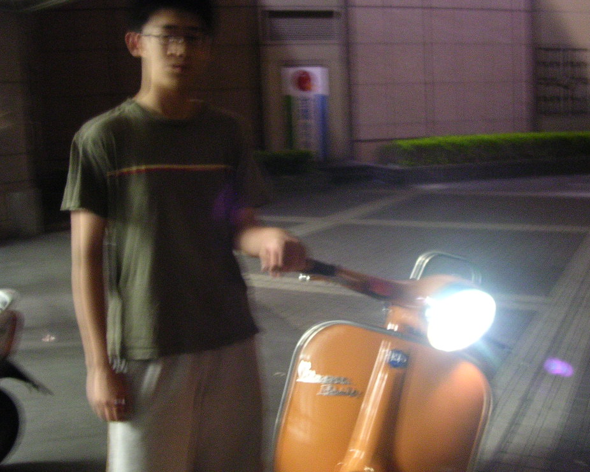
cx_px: 296
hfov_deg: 44.8
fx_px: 716
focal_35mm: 41
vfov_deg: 36.5
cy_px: 243
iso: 400
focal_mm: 5.8
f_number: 2.8
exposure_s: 1.21
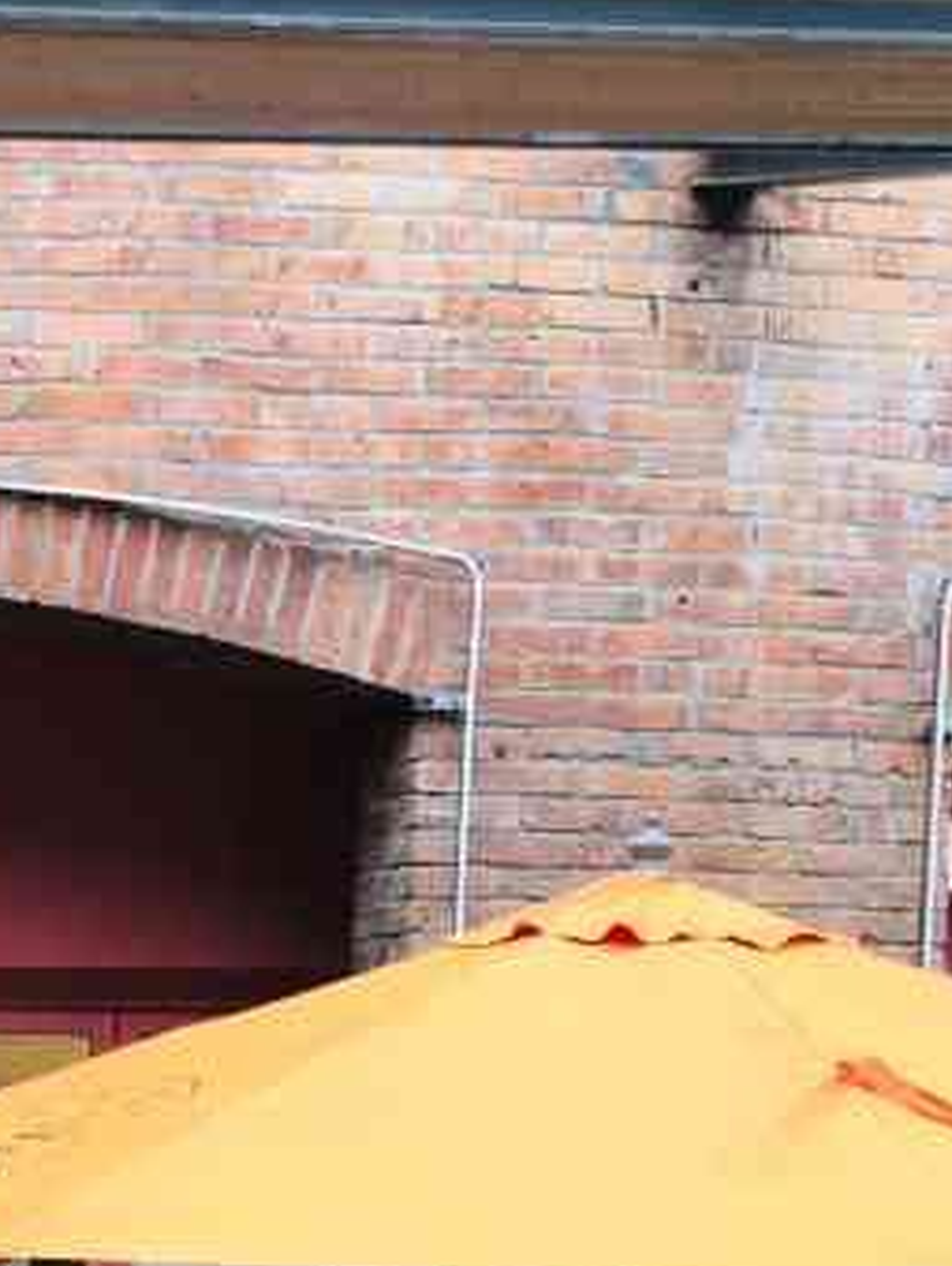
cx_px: -295
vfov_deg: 24.2
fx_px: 2818
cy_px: 1275
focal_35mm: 77
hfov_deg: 17.9
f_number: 1.8
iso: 25
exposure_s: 1/33
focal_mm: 4
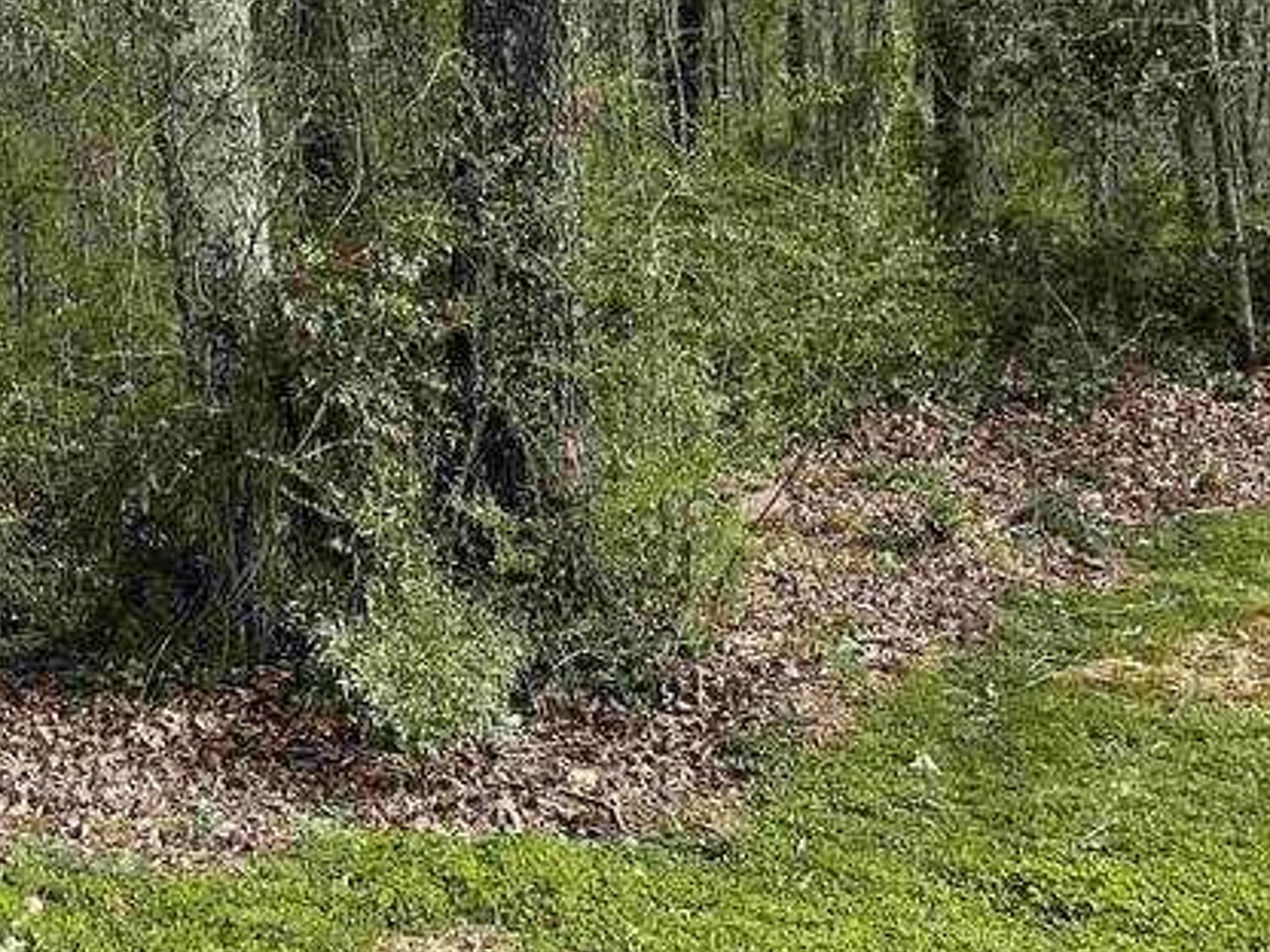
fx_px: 2935
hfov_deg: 23.5
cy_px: -61
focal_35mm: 80
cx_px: 49
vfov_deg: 17.9
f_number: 1.6
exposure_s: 1/1642
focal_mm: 4.2
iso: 32
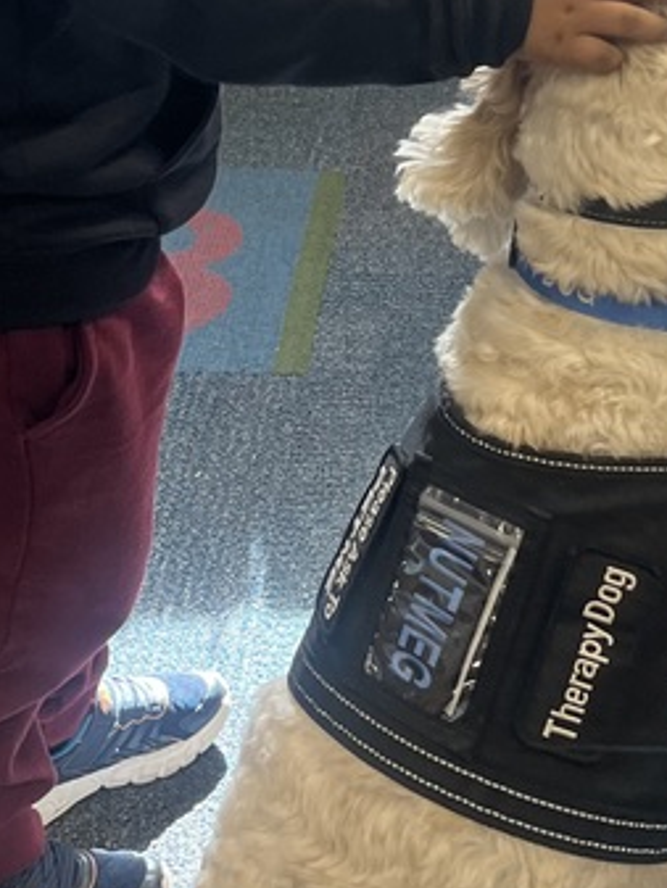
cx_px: 538
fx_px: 2028
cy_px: -3
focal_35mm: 79
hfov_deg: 18.5
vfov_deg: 23.6
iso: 125
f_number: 1.6
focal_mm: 5.1
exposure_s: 1/120
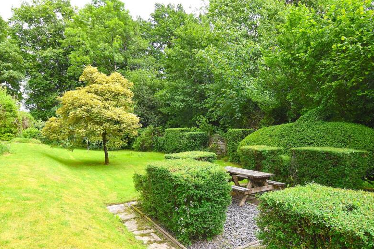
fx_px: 266
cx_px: 191
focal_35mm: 26
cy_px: 161
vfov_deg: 49.4
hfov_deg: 70.1
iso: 200
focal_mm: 13
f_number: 6.3
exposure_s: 1/250
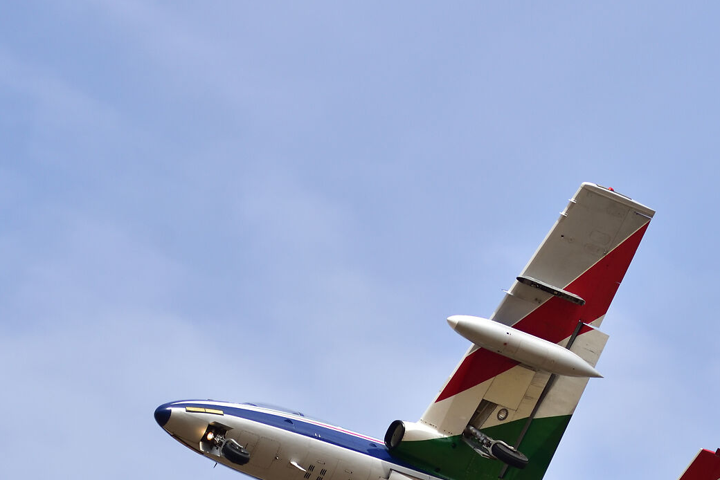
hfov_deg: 7.4
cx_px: 387
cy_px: 497
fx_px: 5541
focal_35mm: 277
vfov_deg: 5.0
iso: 640
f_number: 4.5
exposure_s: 1/4000
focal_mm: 120
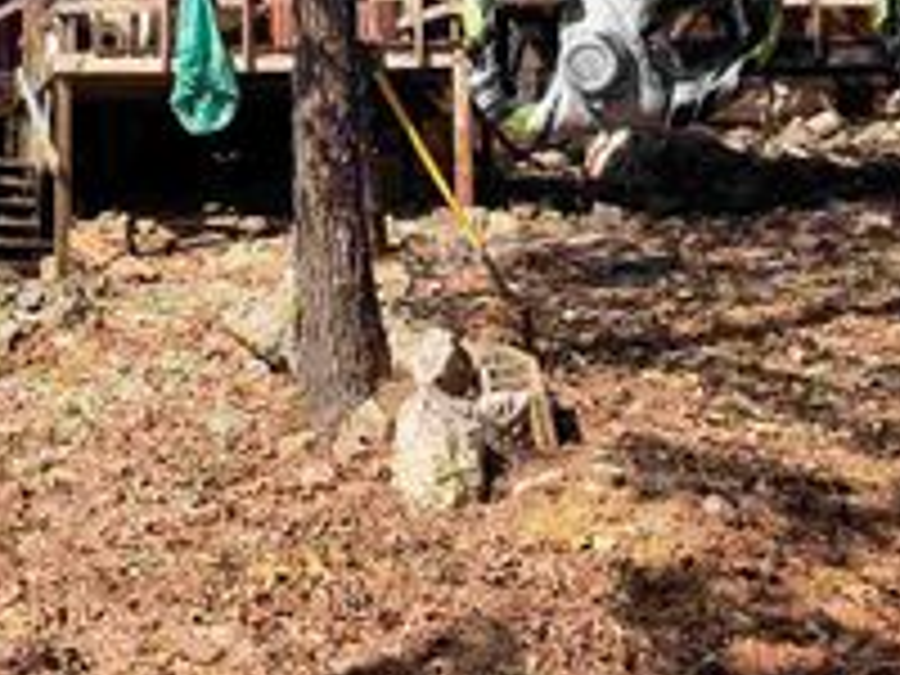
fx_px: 1560
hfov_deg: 30.8
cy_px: 11
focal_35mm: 60
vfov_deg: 23.5
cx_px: 99
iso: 80
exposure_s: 1/2053
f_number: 1.78
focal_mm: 6.76
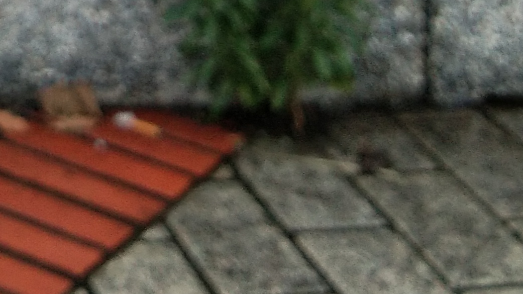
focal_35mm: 135
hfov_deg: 14.5
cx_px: -330
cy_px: -449
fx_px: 1872
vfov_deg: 8.2
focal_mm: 3.69
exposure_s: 1/33.3
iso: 200
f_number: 2.2
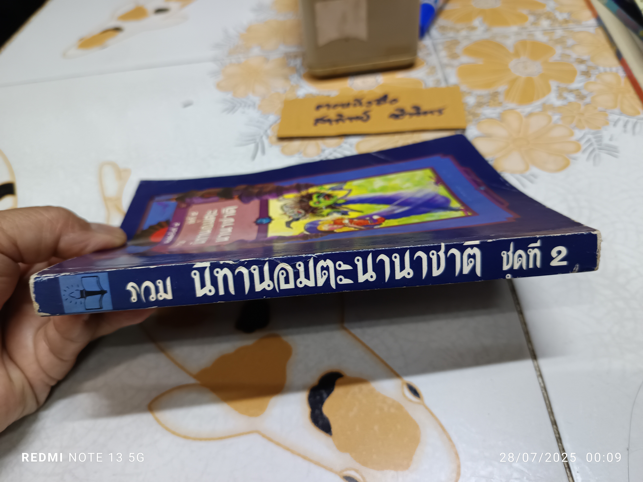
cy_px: 241
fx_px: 446
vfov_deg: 56.8
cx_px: 322
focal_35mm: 24
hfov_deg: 71.6
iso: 975
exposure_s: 1/25
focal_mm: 5.31
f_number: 1.7
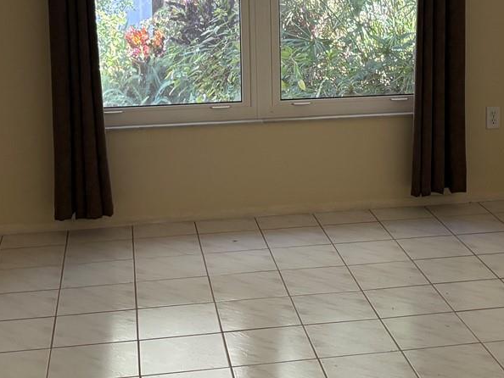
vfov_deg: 20.8
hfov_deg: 27.4
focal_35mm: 70
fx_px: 1020
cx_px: 377
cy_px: 86
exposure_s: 1/68
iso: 125
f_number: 1.6
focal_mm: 5.96
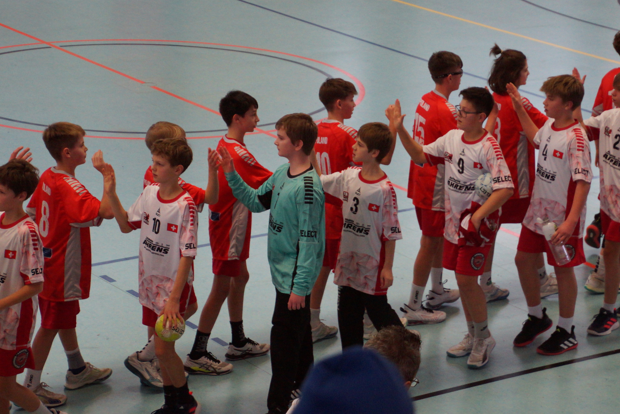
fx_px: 1929
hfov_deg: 18.2
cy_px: 160
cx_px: 368
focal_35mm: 112
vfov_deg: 12.2
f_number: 5
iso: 1600
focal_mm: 60
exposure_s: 1/250
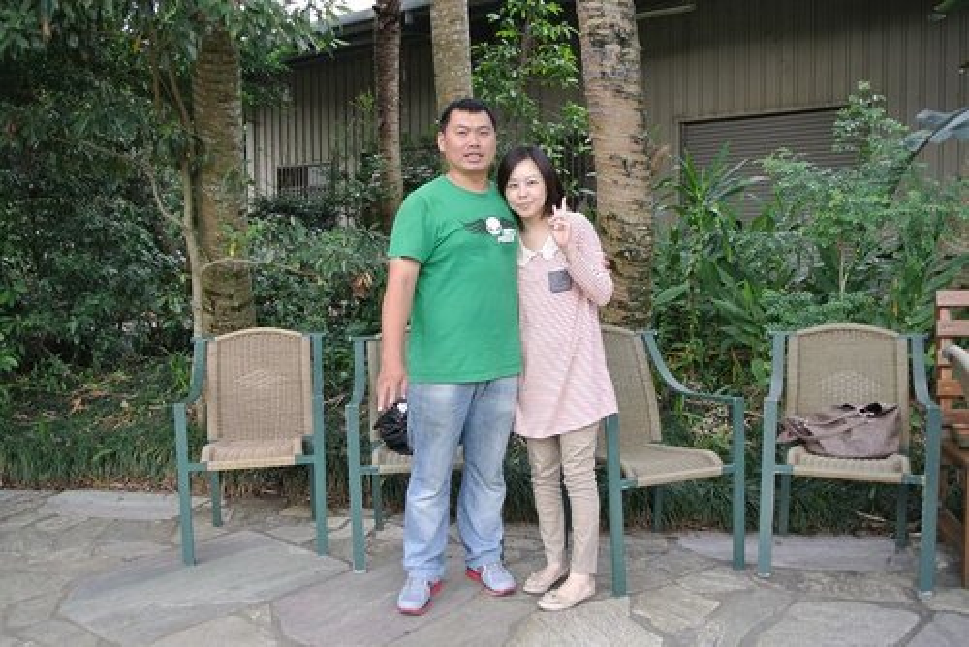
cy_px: 324
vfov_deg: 43.7
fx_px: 808
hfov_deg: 61.9
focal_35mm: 30
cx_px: 484
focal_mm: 11.4
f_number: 3.5
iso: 200
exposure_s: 1/200
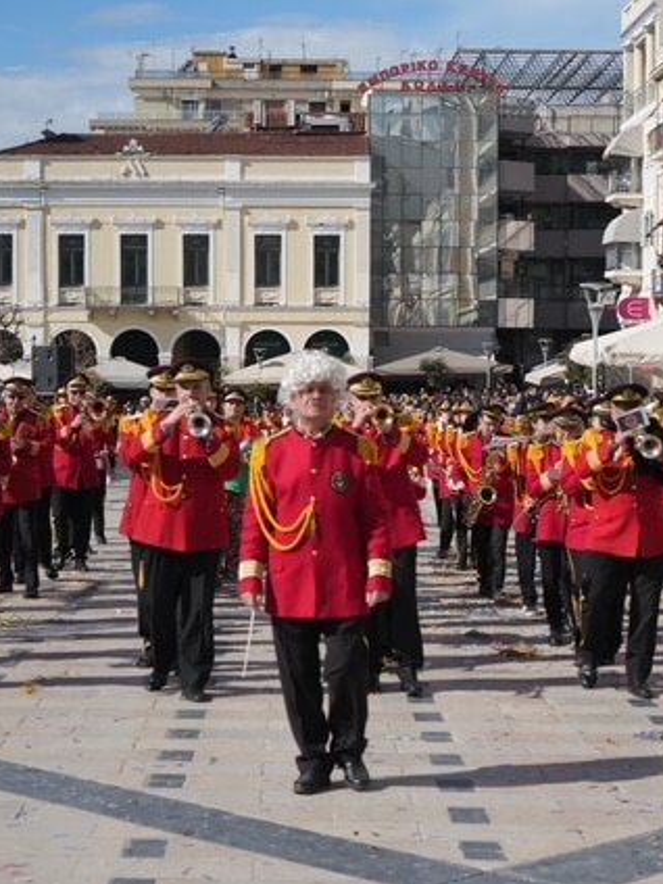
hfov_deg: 19.9
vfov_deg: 26.3
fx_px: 1890
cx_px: 382
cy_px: 444
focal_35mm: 74
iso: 200
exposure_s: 1/2000
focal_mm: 51
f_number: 5
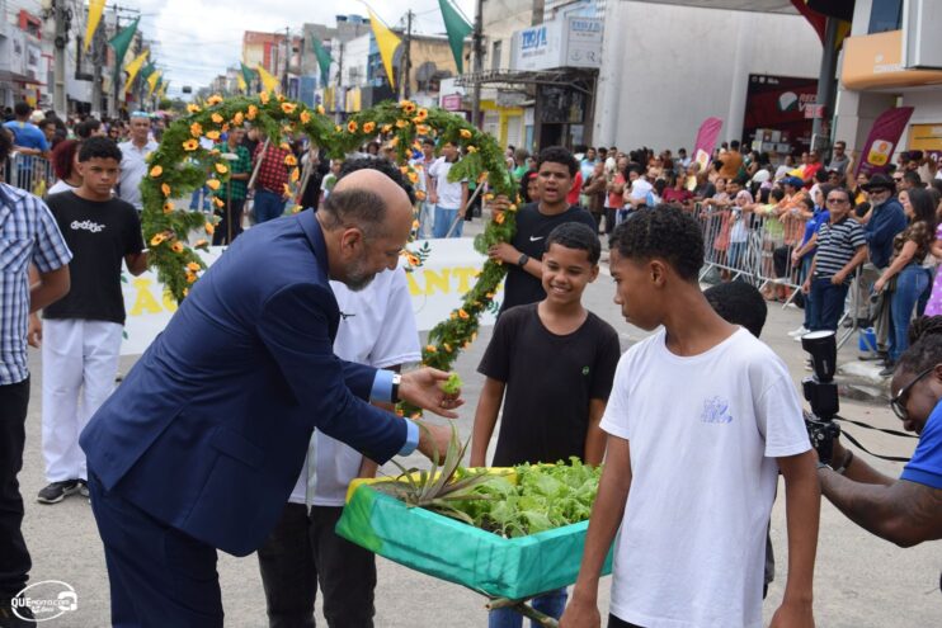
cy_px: 314
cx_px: 471
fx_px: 1374
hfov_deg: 37.8
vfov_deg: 25.8
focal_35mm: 52
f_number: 9
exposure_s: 1/320
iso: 200
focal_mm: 35
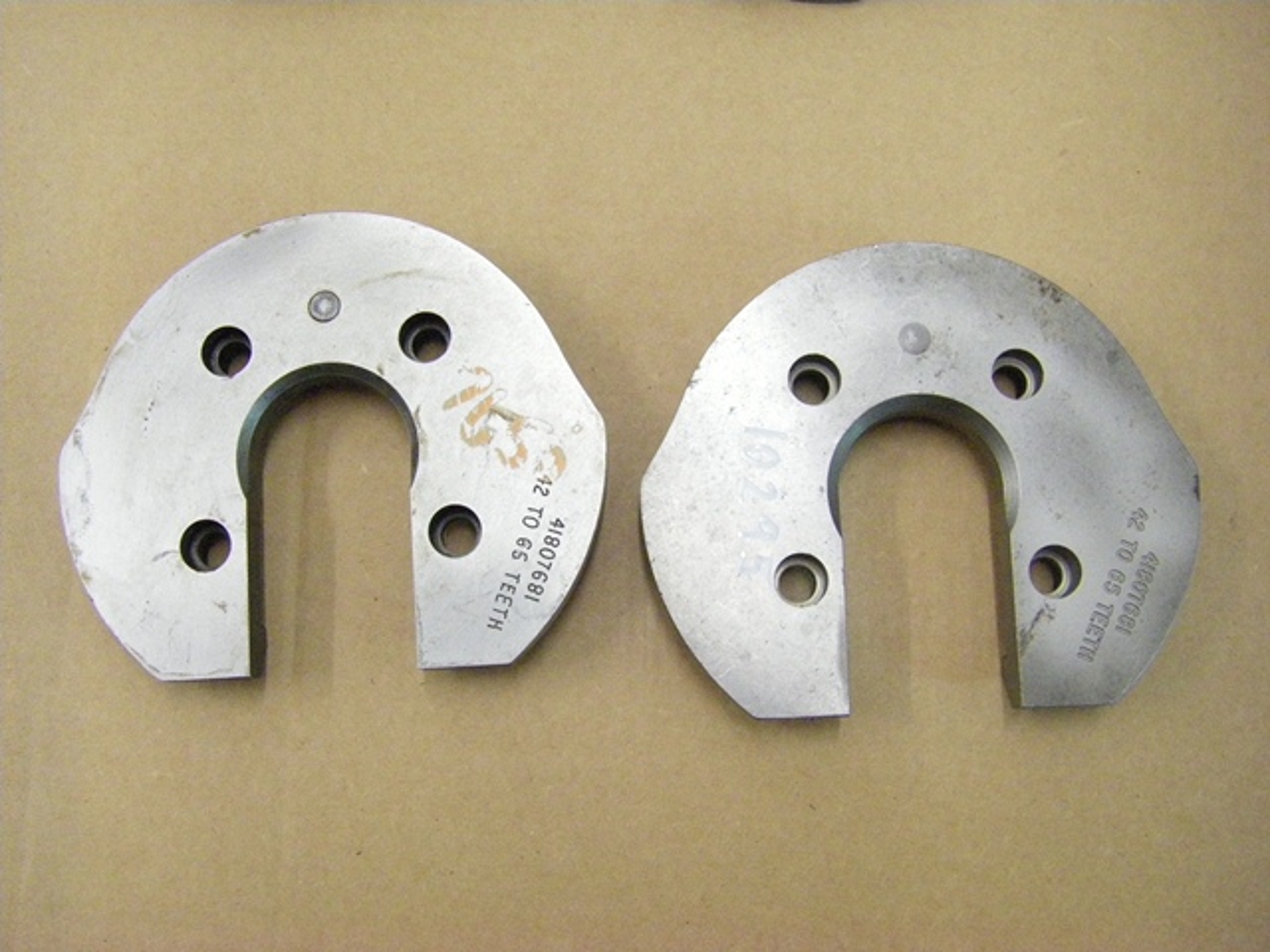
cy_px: 476
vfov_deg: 37.7
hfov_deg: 49.0
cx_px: 635
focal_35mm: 38
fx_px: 1394
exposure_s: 1/30
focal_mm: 6.3
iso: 800
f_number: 3.5
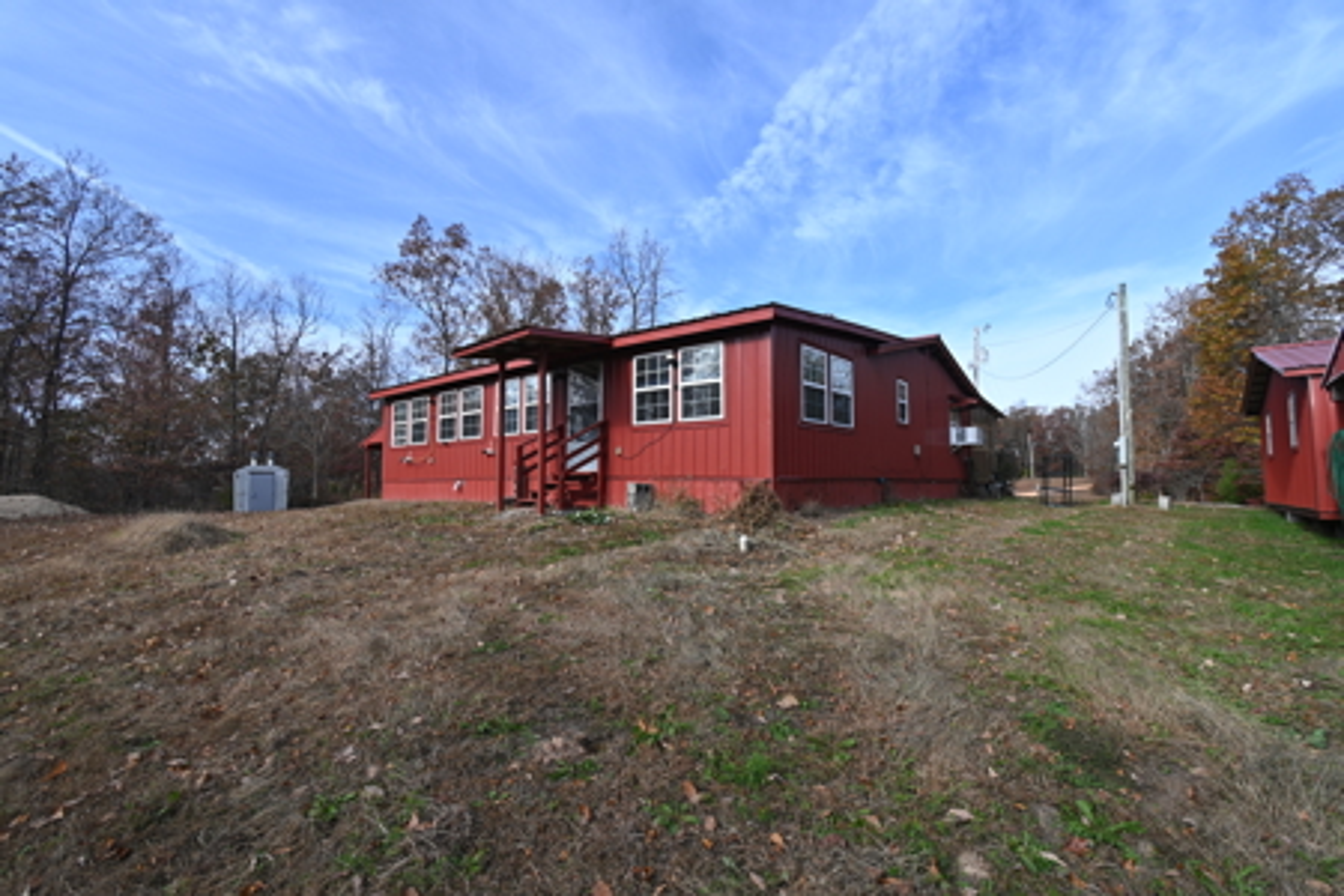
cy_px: 448
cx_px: 672
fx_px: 560
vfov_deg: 77.3
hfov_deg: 100.4
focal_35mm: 15
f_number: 6.3
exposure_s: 1/320
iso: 100
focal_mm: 10
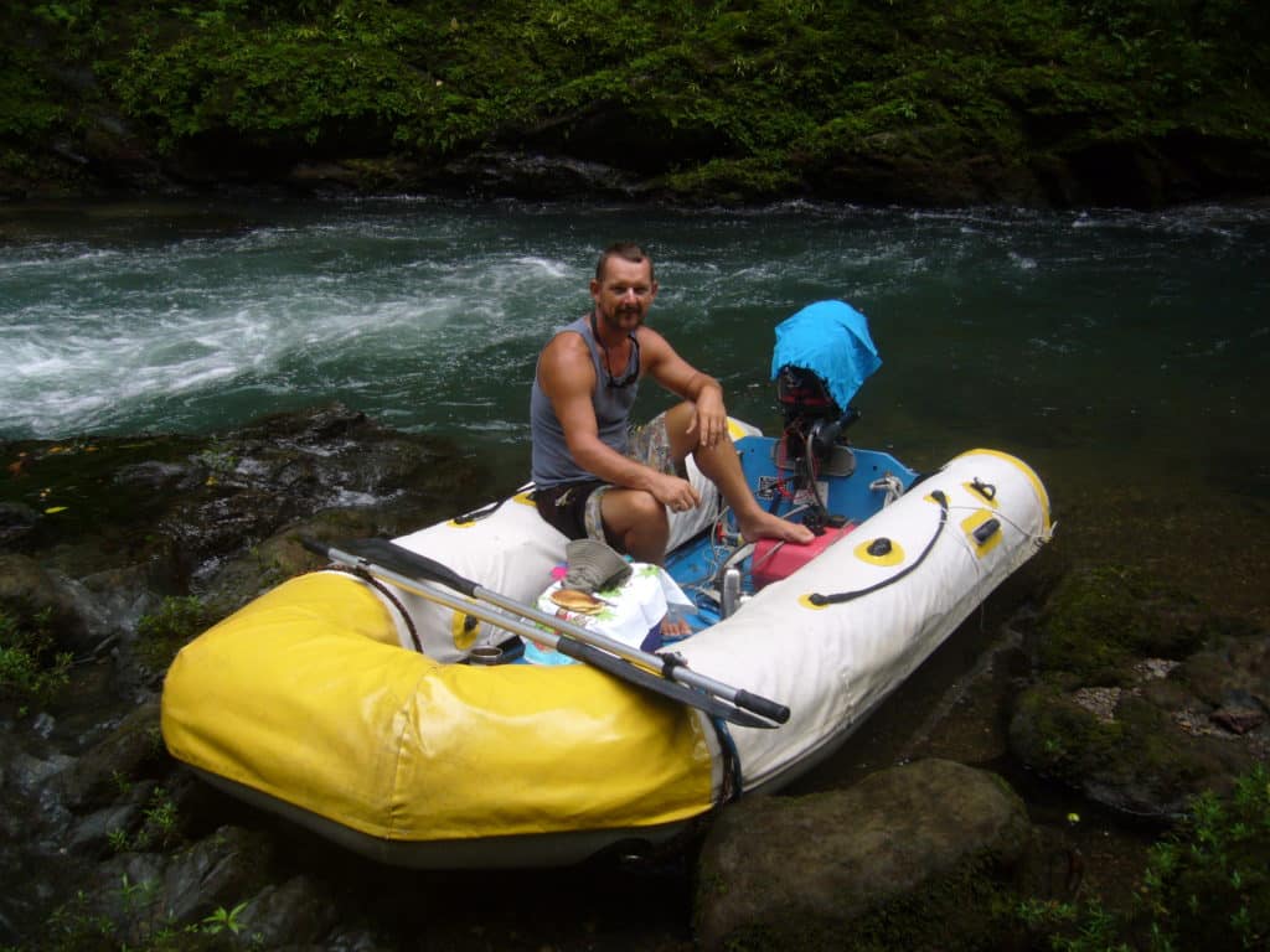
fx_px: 1284
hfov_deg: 52.6
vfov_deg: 40.7
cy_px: 476
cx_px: 635
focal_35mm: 35
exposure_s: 1/250
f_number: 2.8
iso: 80
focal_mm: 5.8
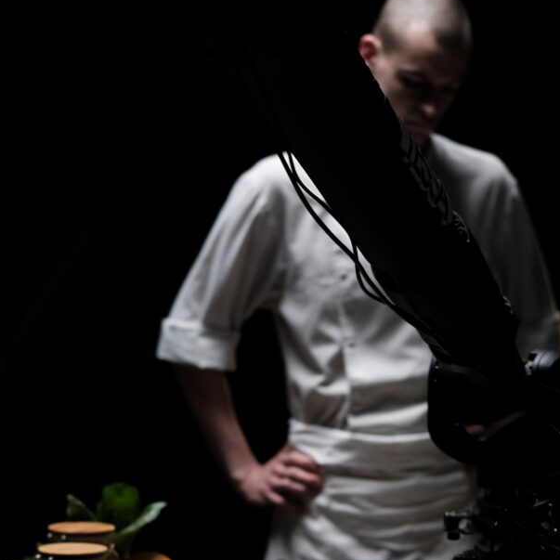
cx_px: 271
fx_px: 3569
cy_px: 447
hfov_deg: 9.0
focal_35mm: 195
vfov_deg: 9.0
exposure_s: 1/125
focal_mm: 90
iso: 1600
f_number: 2
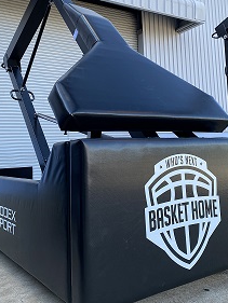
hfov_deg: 38.7
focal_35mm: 37
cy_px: 122
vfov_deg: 49.8
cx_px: 112
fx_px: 325
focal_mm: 4.25
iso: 32
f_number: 1.8
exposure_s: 1/345
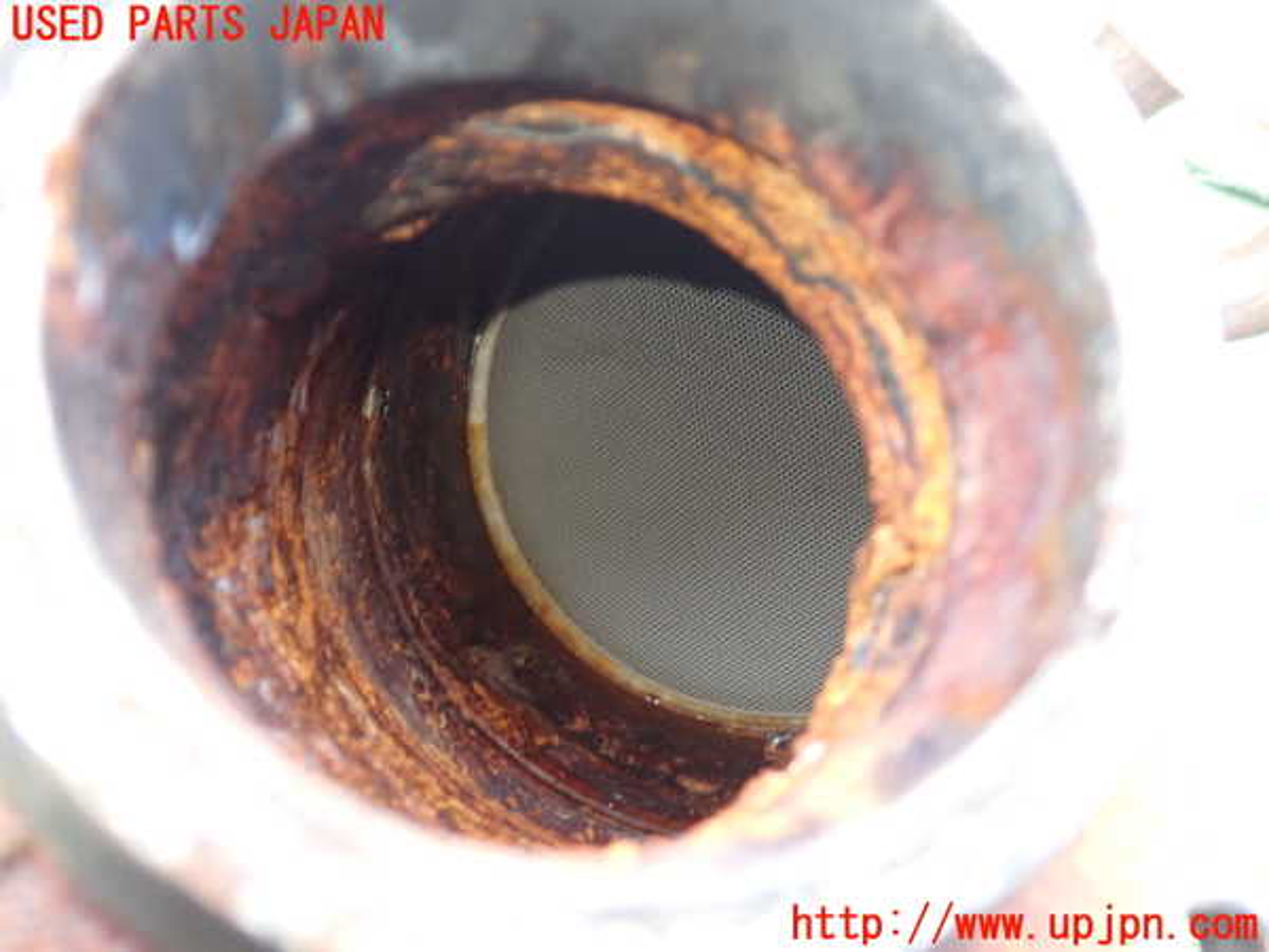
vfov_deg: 46.8
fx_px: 1100
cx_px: 634
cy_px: 476
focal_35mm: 30
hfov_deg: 60.0
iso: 320
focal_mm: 5.4
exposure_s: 1/30
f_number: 2.3
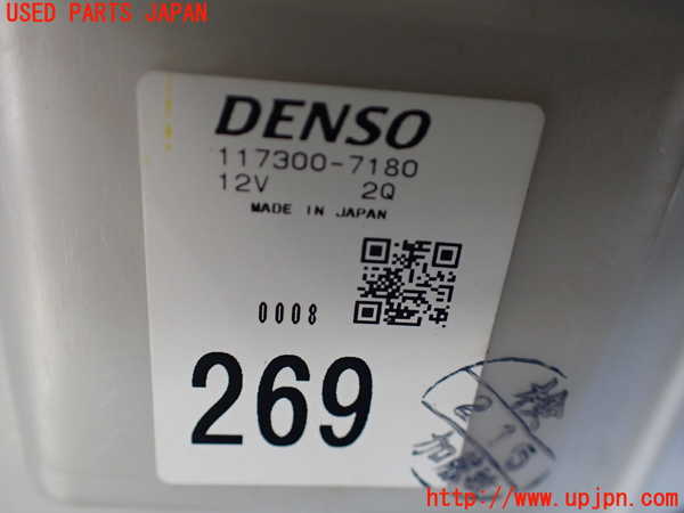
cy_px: 256
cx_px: 342
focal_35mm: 30
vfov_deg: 46.8
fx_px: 593
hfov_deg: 60.0
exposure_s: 1/125
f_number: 2.3
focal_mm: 5.4
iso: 320
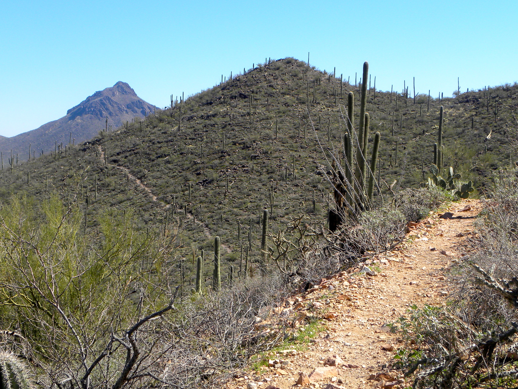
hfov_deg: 29.0
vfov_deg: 21.9
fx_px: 1003
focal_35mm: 67
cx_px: 264
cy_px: 196
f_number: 5.6
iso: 64
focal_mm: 10.3
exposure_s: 1/250
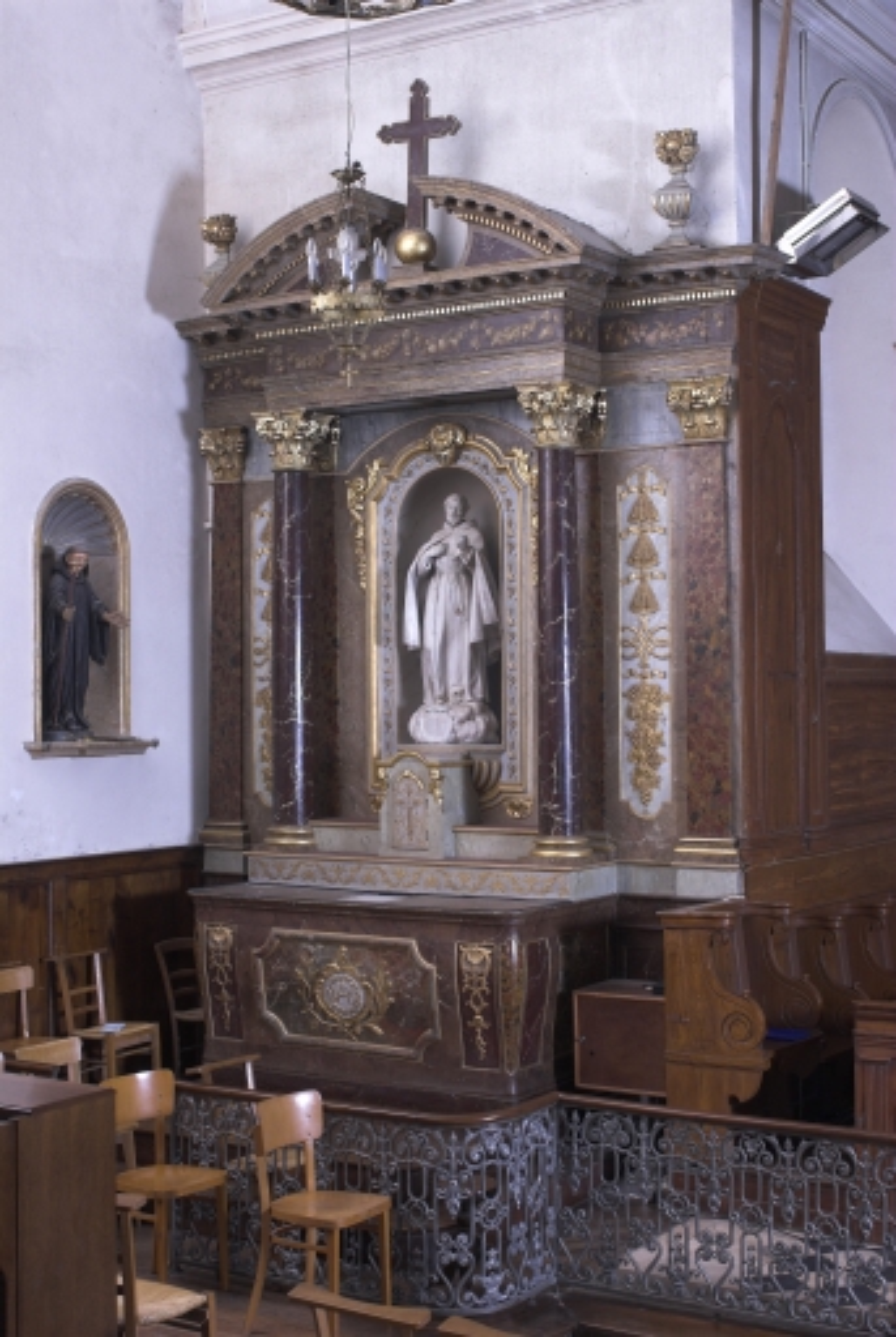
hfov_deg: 26.6
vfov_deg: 38.8
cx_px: 448
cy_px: 668
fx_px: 1897
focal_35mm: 51
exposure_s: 1/2
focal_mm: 34
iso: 100
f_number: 10
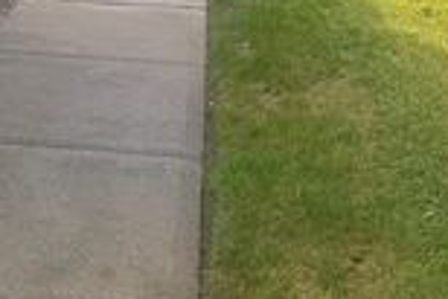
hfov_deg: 24.4
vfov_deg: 15.2
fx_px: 1009
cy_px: -187
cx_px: 52
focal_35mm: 81
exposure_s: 1/898
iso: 100
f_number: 1.78
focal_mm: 6.76
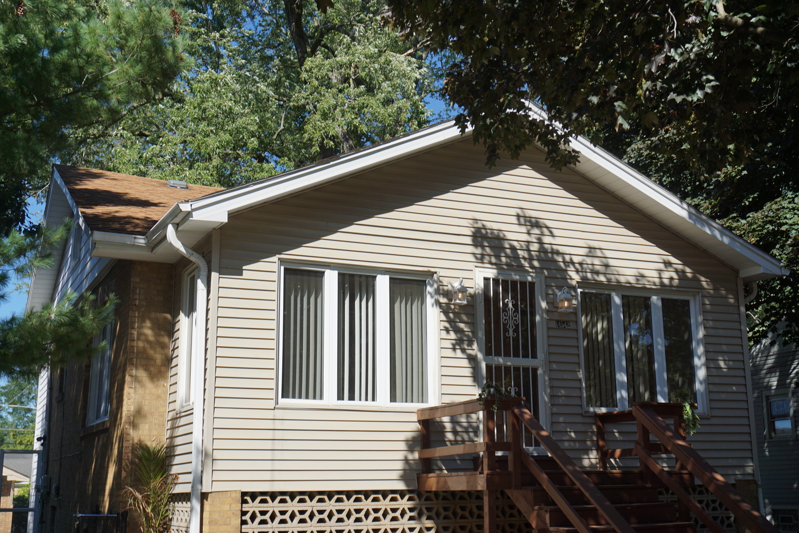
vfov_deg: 29.9
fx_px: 999
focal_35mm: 45
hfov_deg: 43.6
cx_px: 400
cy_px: 266
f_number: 7.1
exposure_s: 1/400
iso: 100
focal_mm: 30
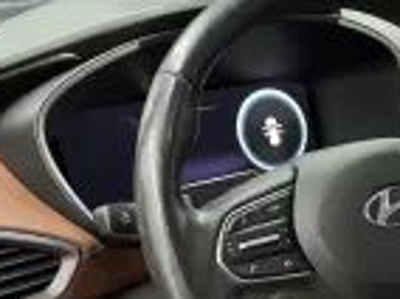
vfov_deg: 23.1
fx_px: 704
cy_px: 291
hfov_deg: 30.8
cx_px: 332
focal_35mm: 61
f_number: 1.78
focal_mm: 6.76
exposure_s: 1/33
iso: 640
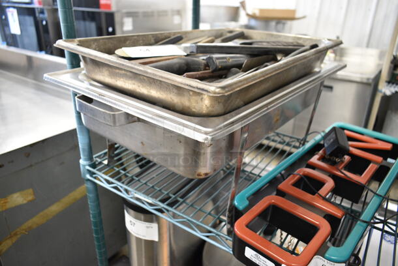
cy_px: 133
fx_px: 299
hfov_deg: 67.3
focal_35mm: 27
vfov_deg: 48.0
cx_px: 199
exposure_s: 1/30
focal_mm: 18
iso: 800
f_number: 3.5
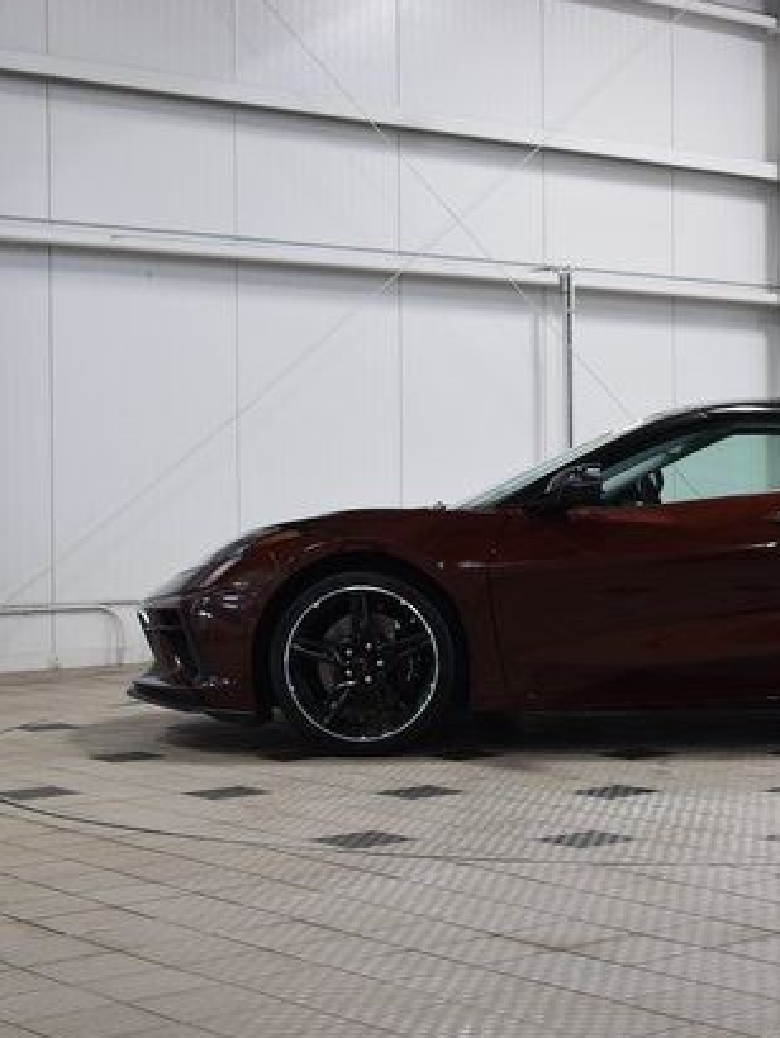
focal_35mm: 72
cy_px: 533
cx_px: 767
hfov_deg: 19.9
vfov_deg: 27.0
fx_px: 2161
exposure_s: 1/20
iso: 400
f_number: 6.3
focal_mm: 32
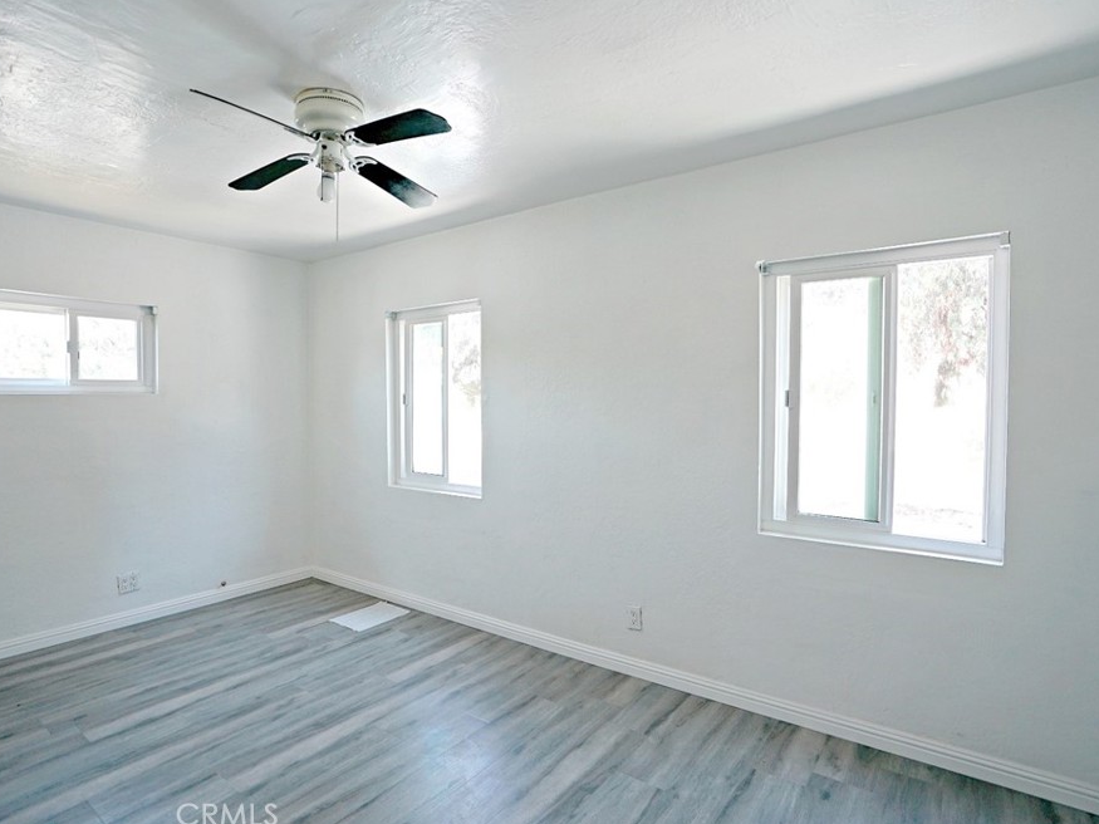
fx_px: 571
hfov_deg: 87.7
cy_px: 404
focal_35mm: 18
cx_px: 531
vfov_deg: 71.6
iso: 160
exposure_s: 1/60
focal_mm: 16
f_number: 4
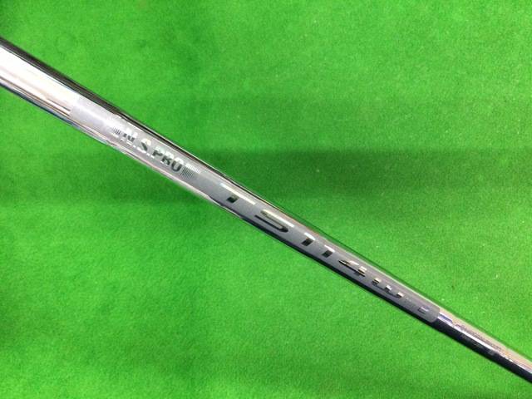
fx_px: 476
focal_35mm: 31
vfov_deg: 45.4
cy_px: 200
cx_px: 266
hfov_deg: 58.4
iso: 200
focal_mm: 3.3
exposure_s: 1/24
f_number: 2.4
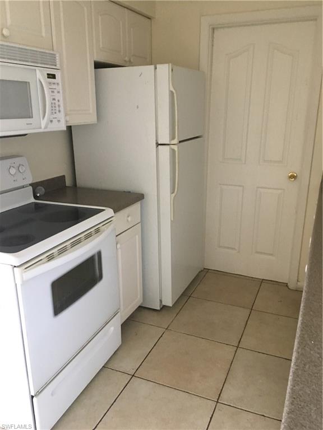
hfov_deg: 48.2
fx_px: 361
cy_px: 215
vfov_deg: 61.7
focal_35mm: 29
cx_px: 162
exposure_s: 1/30
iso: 160
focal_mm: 4.15
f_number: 2.2
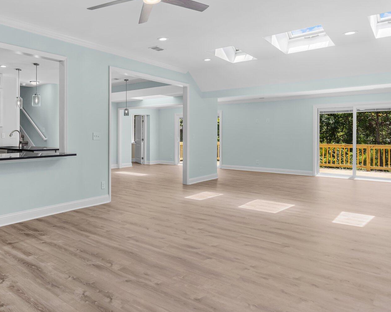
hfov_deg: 62.2
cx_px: 96
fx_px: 301
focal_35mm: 26
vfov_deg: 54.7
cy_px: 133
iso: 250
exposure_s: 1/160
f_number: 4
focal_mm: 17
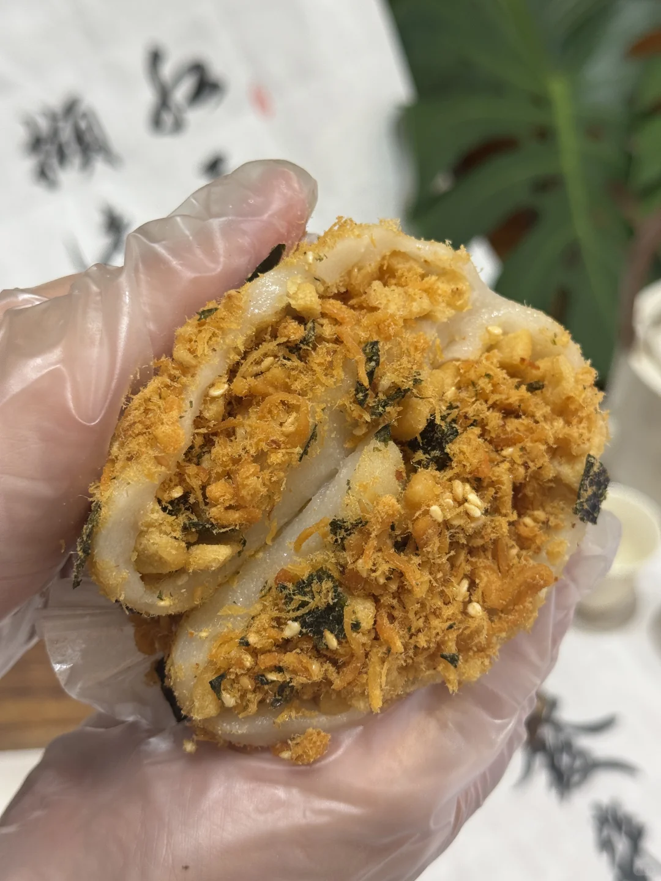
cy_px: 440
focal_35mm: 48
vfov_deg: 39.7
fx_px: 1222
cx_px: 330
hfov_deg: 30.3
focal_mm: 6.76
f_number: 1.78
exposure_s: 1/100
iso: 80
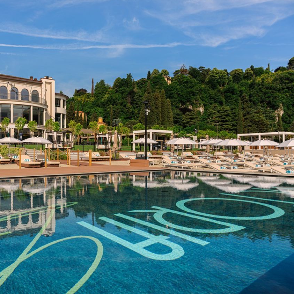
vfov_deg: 52.5
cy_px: 147
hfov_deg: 50.6
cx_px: 78
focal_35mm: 31
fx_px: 298
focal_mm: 24
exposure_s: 1/250
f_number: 9
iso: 64
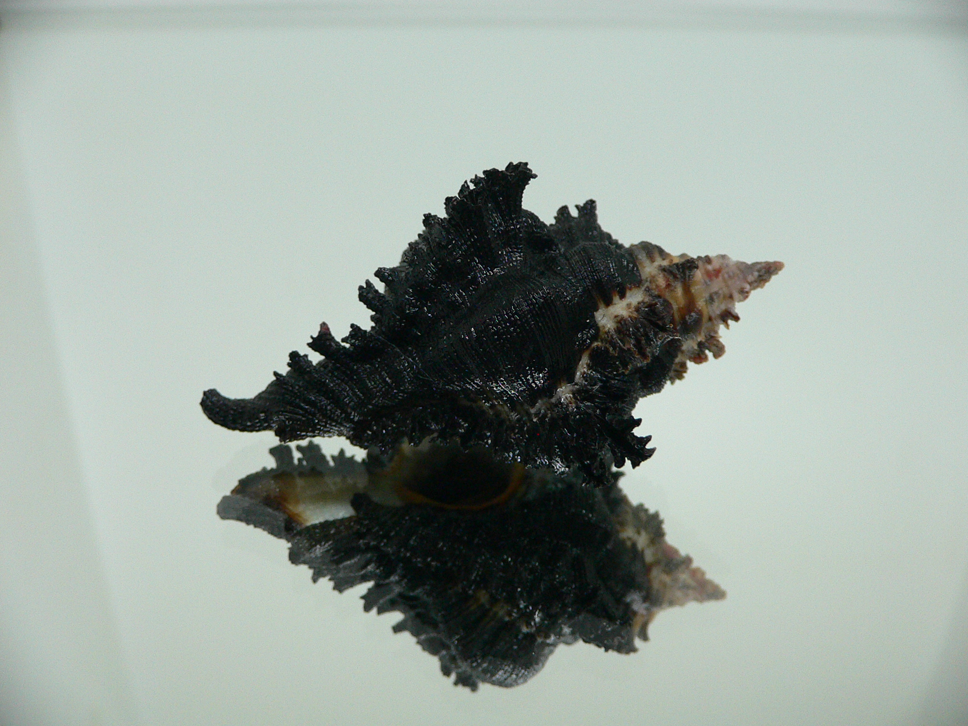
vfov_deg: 40.7
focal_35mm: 35
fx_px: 979
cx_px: 484
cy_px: 363
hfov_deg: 52.6
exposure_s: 1/60
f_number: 2.8
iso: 200
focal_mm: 4.6
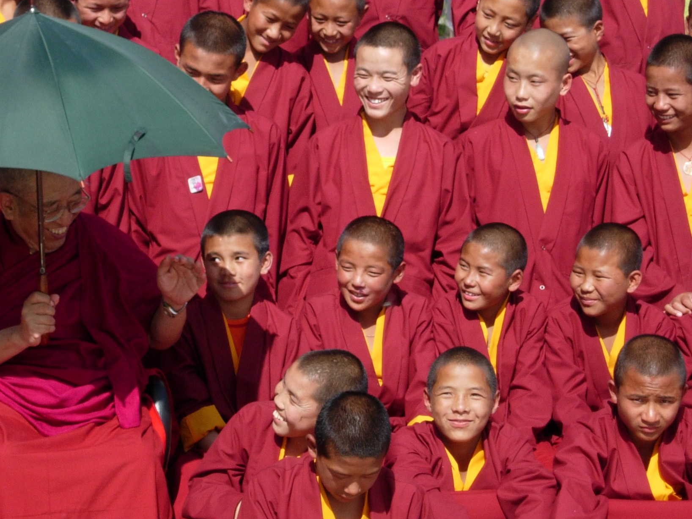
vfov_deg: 8.3
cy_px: 217
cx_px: 291
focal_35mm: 179
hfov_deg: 11.0
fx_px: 3578
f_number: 4.9
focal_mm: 23.4
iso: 64
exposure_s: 1/483
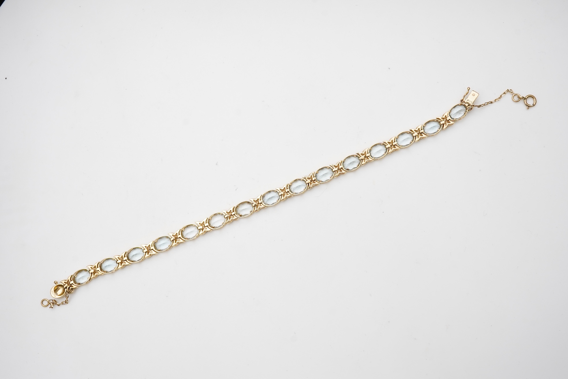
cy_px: 190
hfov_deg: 43.6
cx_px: 284
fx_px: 710
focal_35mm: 45
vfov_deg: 29.9
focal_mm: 30
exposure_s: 1/125
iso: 400
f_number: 18
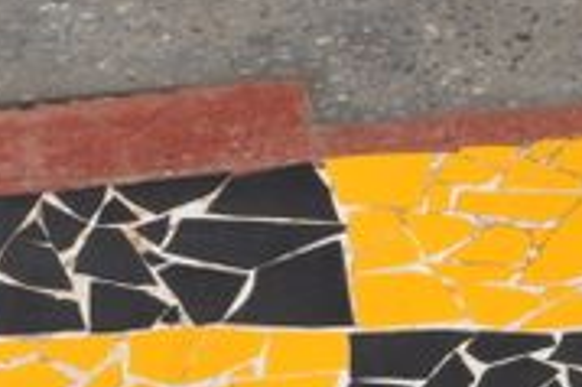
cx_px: 338
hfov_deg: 8.6
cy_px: 774
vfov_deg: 5.6
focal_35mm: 240
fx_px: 3876
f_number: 16
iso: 200
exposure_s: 1/250
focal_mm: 28
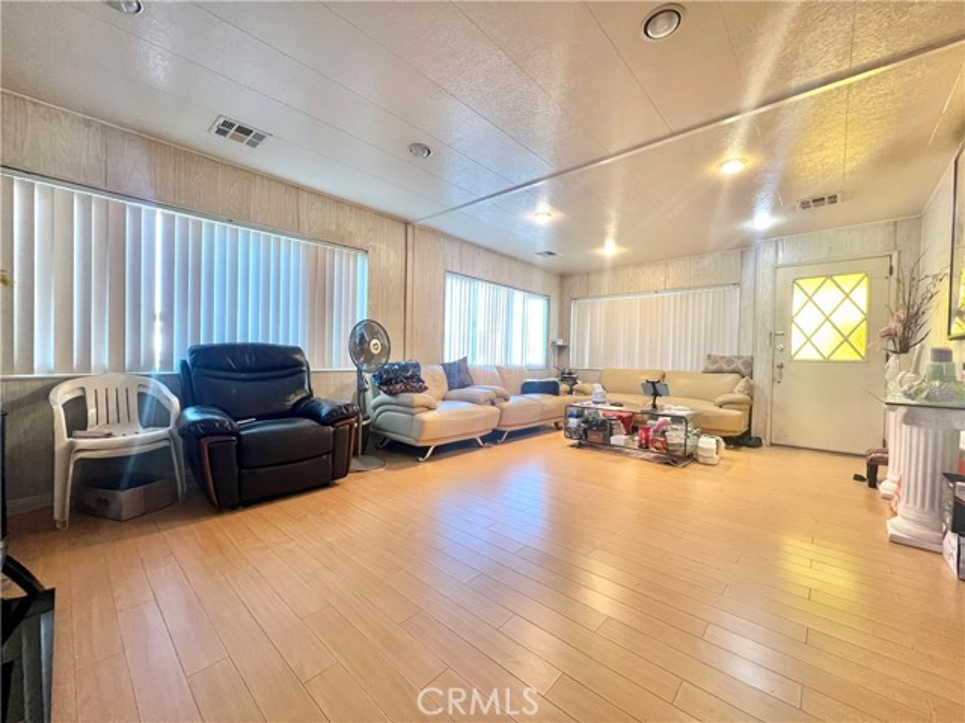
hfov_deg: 106.2
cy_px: 362
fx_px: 362
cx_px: 482
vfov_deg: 89.9
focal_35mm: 13
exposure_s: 1/60
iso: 400
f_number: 1.8
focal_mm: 1.57
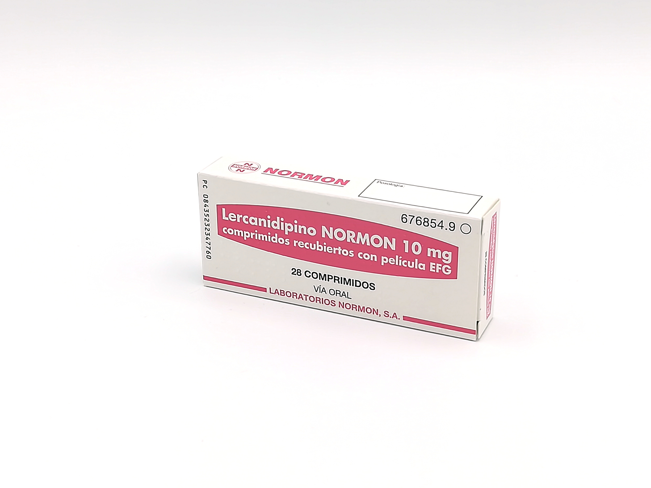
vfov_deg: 22.9
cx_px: 326
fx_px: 1204
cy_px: 244
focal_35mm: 64
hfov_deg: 30.3
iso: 50
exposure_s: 1/486
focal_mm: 3.83
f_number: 2.2
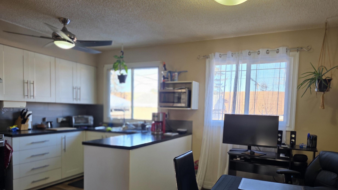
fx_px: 233
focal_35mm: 26
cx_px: 170
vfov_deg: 43.7
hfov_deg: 71.9
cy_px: 128
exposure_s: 1/120
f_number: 1.7
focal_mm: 6.3
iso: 80
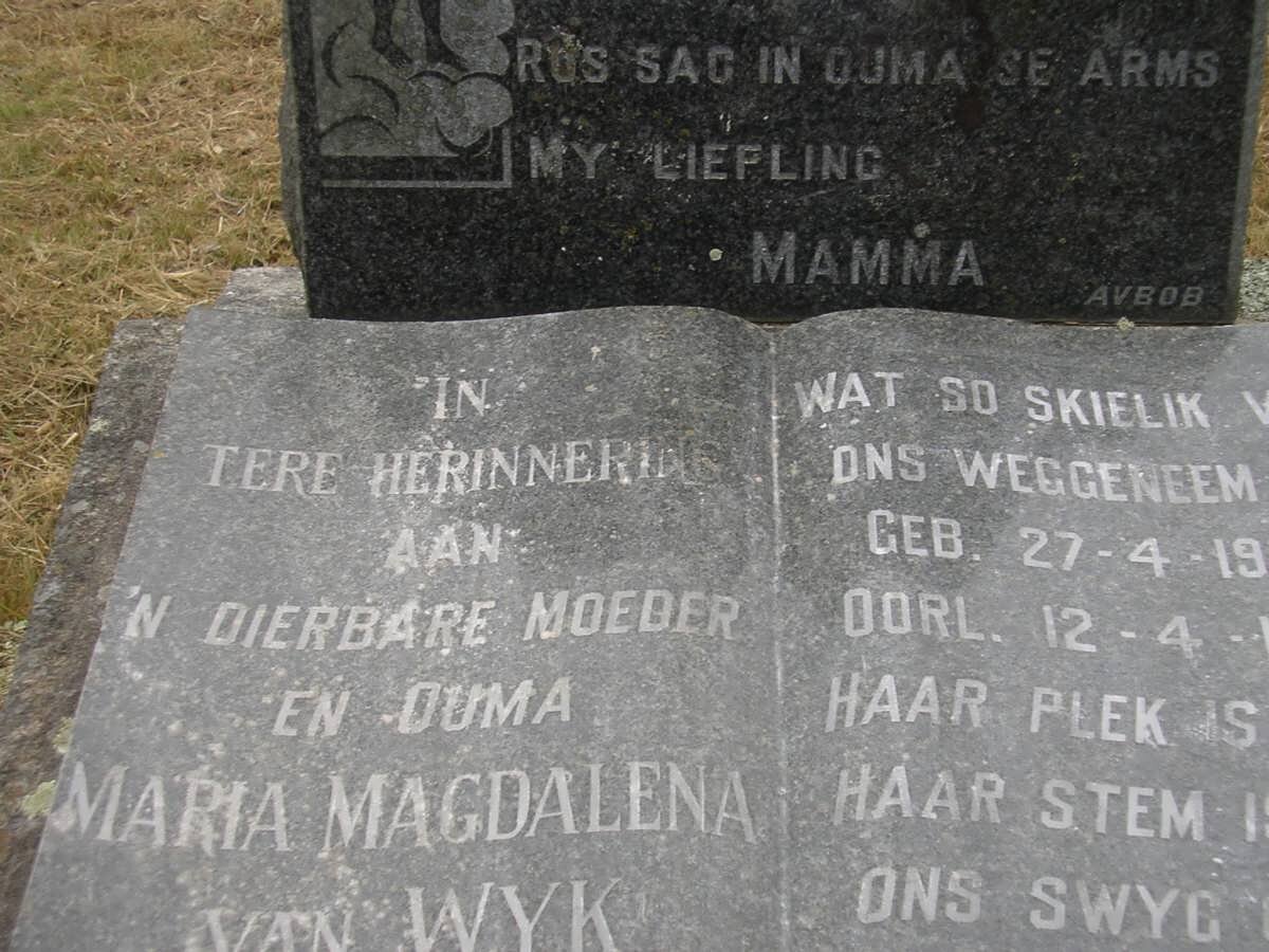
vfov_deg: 24.4
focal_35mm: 60
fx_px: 2200
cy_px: 476
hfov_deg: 32.2
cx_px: 634
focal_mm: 9.2
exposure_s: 1/160
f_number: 3.6
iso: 50
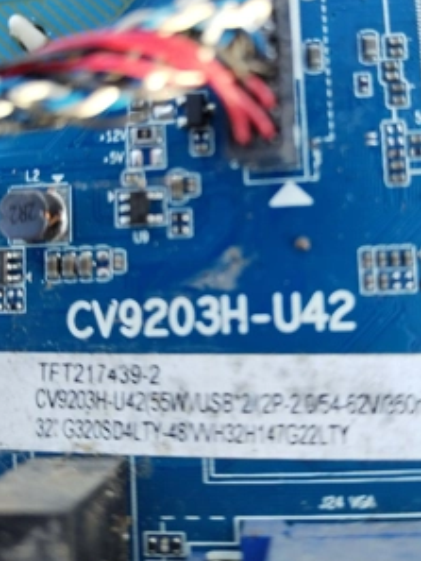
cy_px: 195
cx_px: 251
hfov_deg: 40.6
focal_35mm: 35
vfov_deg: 51.8
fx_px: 567
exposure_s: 1/100
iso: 221
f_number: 1.8
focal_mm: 4.75
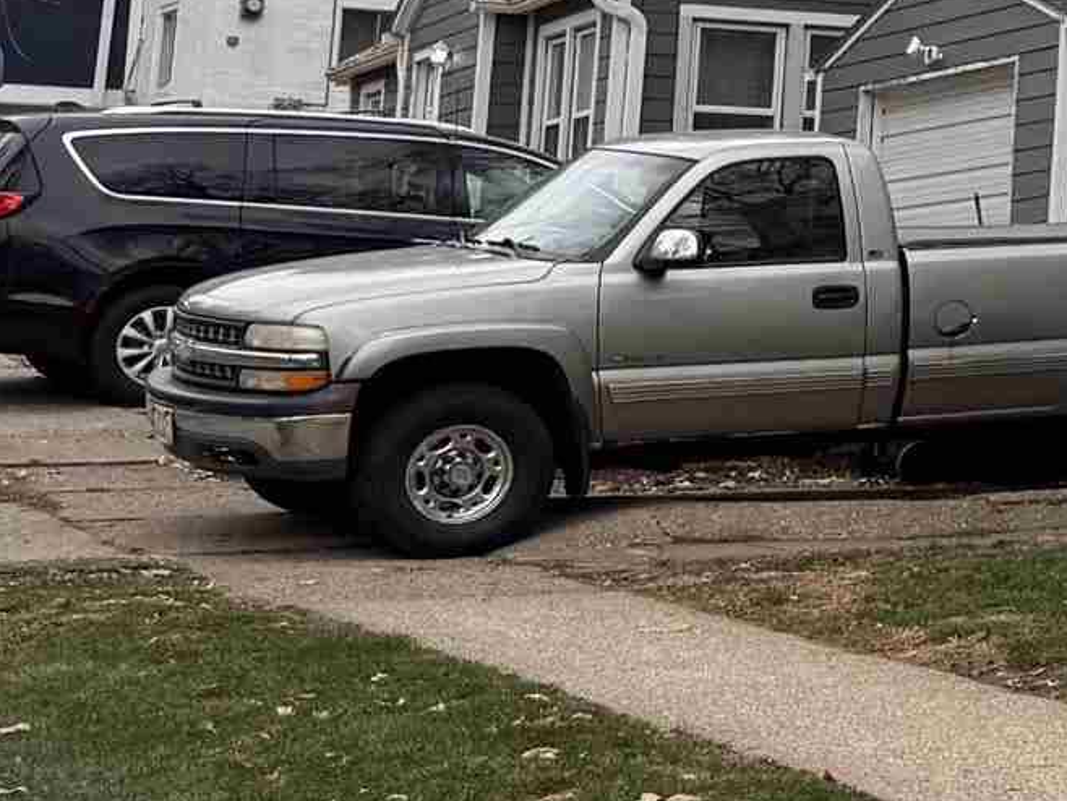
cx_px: 2382
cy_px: -167
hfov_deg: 13.7
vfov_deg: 12.9
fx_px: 3454
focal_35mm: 112
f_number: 1.78
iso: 80
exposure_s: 1/1818
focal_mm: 6.76
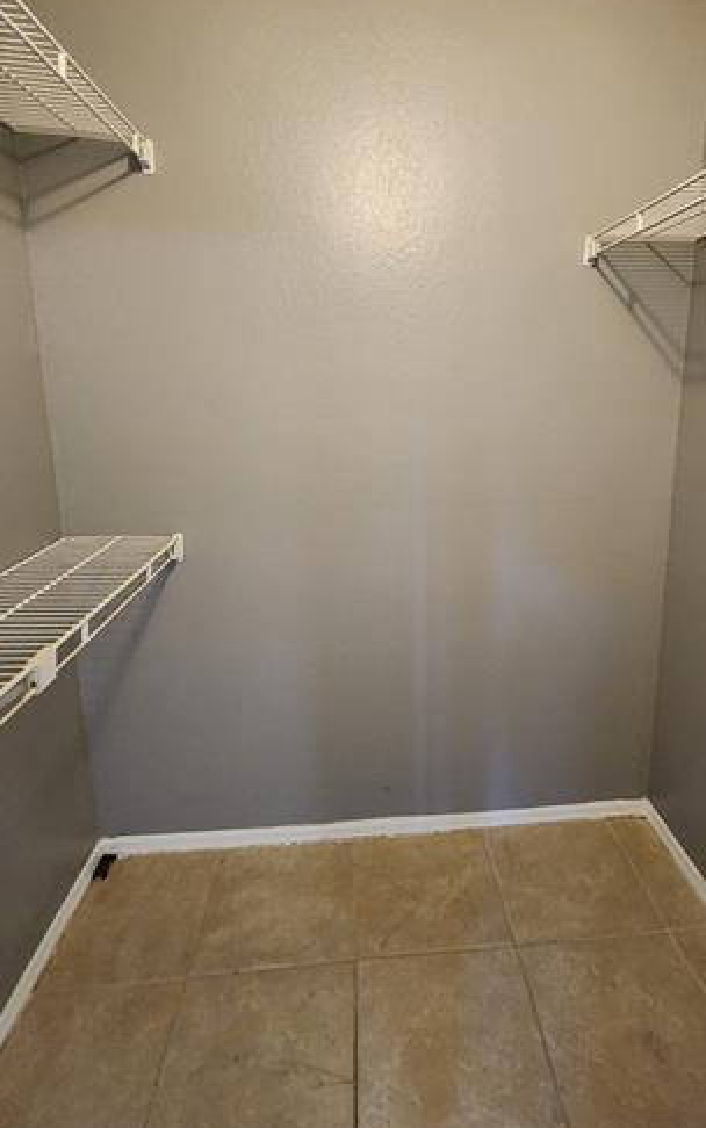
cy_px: 483
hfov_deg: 67.6
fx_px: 523
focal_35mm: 17
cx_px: 411
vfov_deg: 93.7
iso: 800
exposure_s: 1/24
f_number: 2.2
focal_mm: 2.2
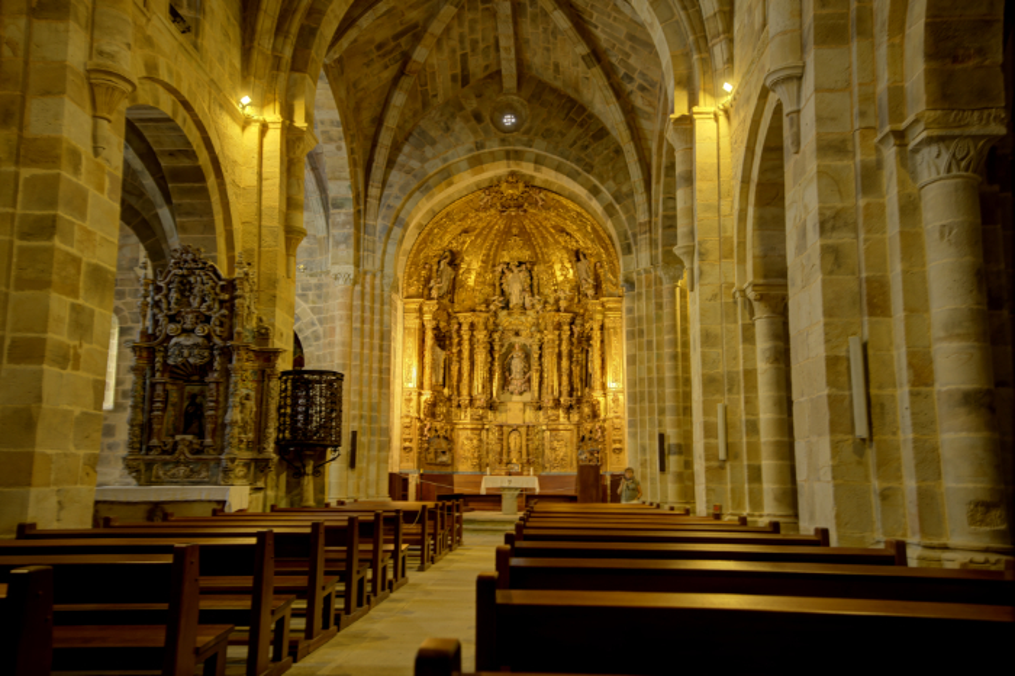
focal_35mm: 30
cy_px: 338
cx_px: 508
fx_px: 845
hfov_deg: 62.0
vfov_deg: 43.6
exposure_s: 1/4
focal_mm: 30
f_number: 4.5
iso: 100
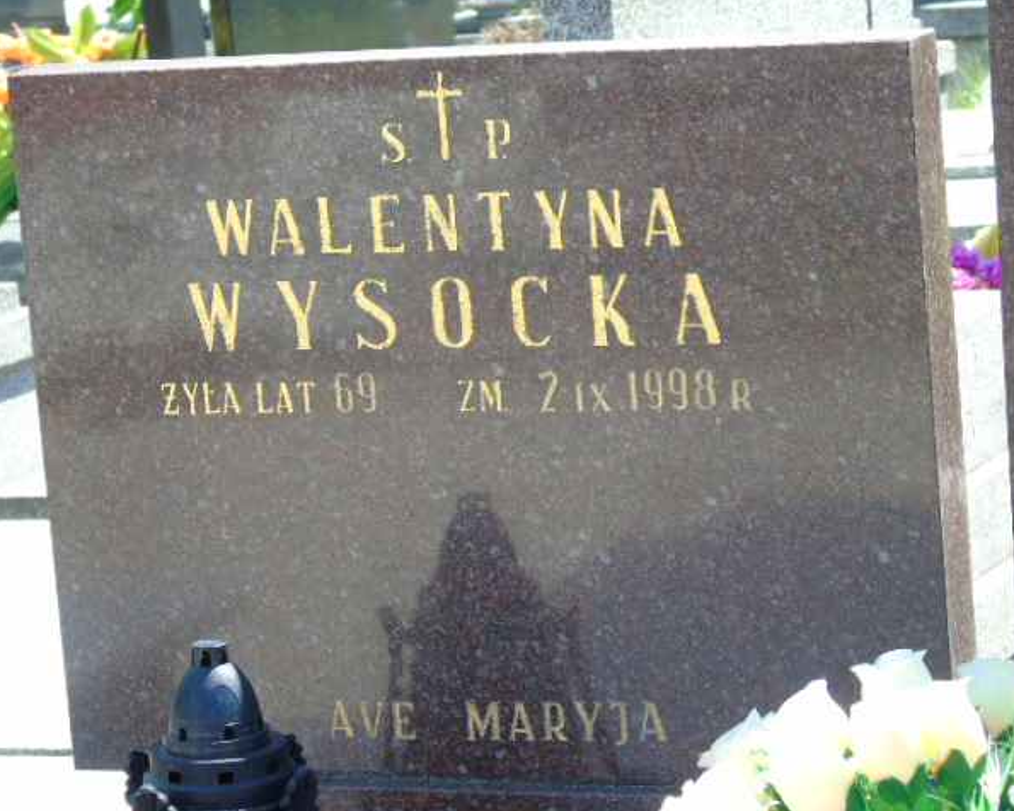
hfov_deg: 12.9
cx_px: 511
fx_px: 4472
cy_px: 404
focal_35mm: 149
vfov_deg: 10.4
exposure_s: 1/125
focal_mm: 25
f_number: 4.7
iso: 100
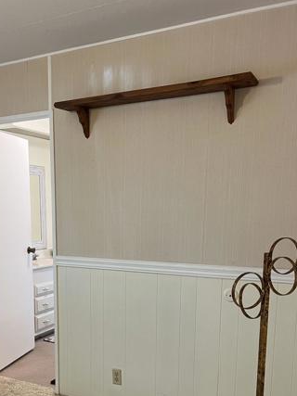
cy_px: 280
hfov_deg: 36.4
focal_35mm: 39
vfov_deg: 46.7
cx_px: 97
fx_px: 446
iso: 125
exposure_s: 1/60
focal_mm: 5.7
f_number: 1.5
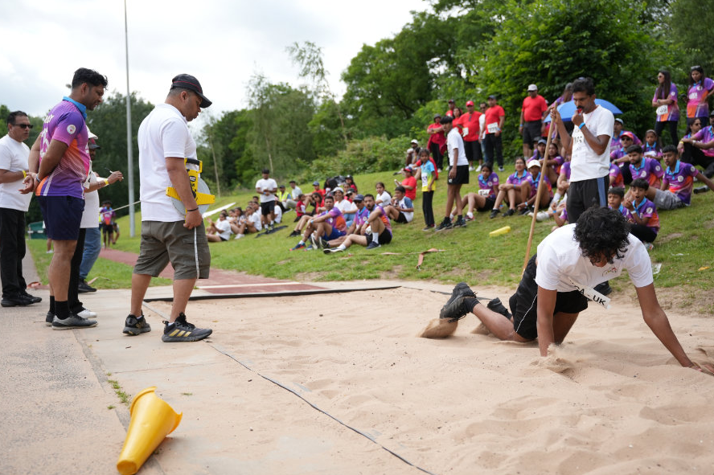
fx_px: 753
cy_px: 257
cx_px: 369
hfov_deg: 50.7
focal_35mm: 38
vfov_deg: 35.0
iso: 250
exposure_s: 1/2000
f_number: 2.8
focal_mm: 33
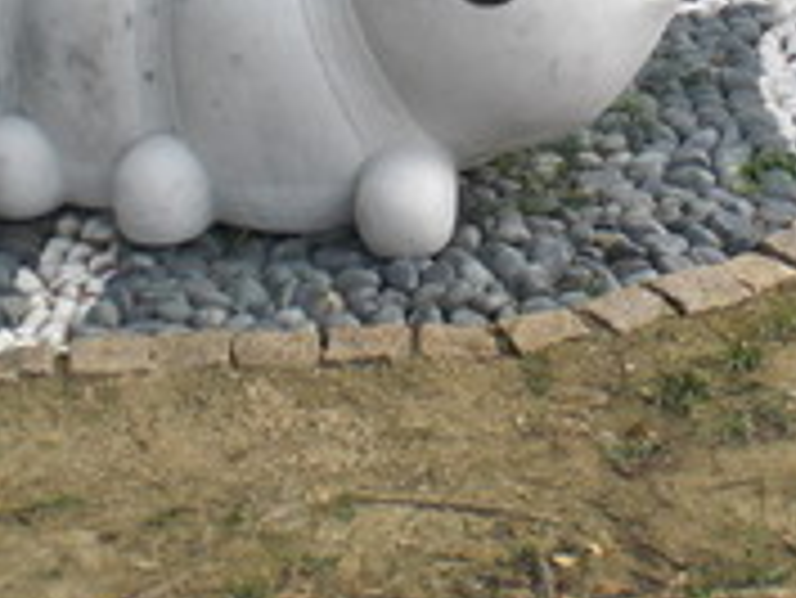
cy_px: -92
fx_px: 2623
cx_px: 756
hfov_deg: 17.0
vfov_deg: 12.7
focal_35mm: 114
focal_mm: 6.3
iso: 64
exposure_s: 1/320
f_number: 3.1
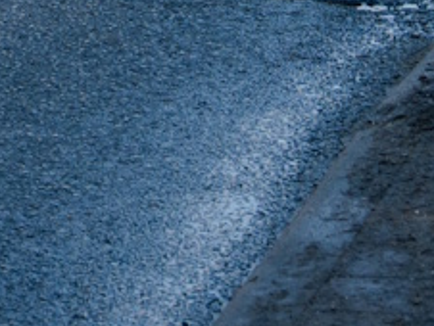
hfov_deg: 5.5
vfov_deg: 3.9
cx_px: -298
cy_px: -943
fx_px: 4481
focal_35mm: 357
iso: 160
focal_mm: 42
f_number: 8
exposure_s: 1/125
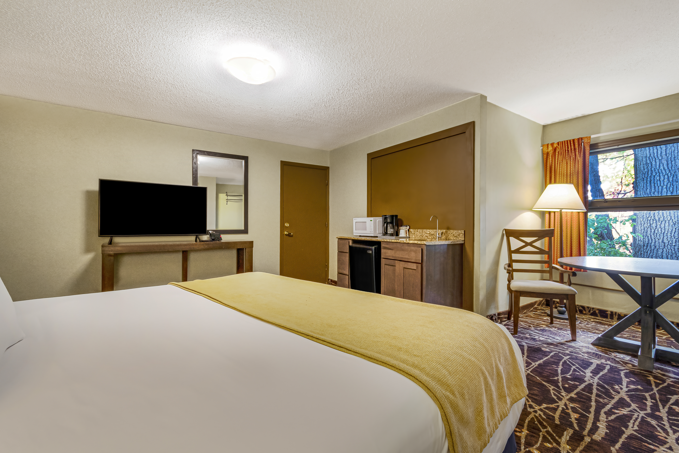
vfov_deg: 77.3
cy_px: 226
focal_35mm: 15
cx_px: 340
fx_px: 283
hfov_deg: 100.4
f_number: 9
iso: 400
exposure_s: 1/2.5
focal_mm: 10
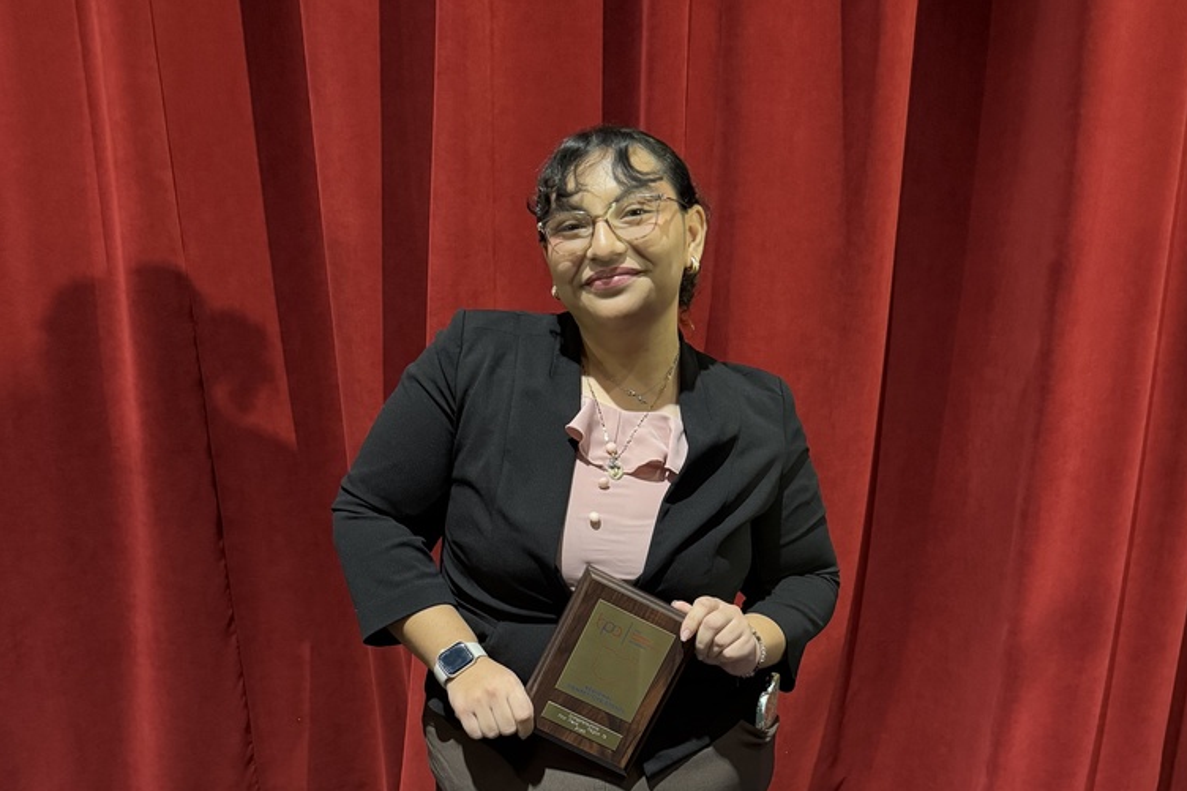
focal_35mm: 34
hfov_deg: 55.8
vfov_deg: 37.3
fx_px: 1121
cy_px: 652
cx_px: 603
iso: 640
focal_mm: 6.76
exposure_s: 1/59
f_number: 1.78
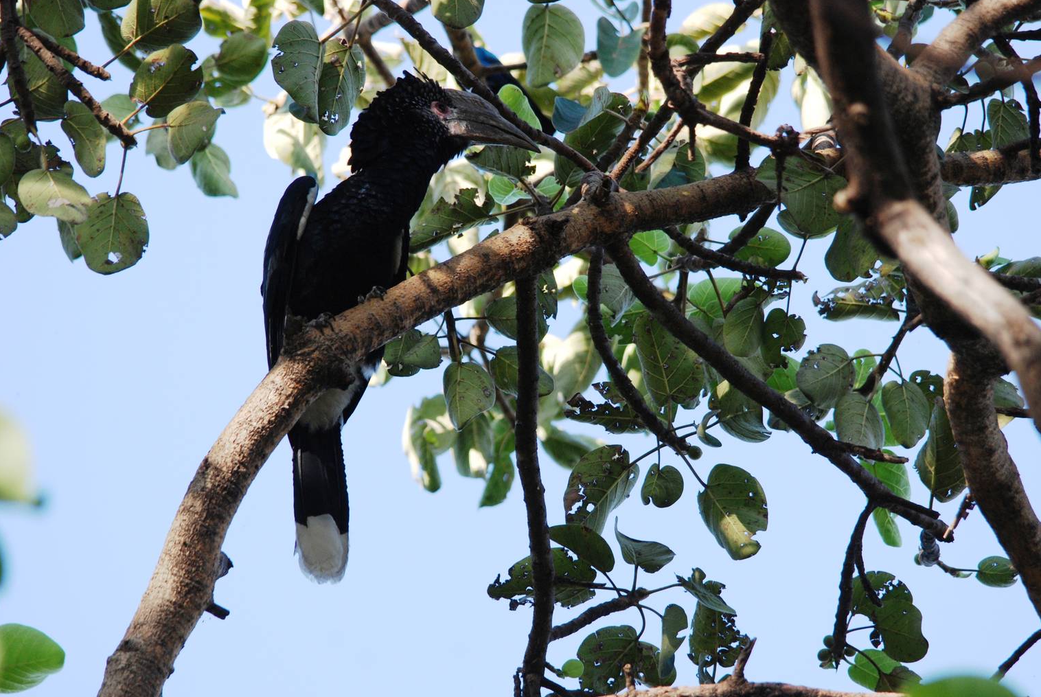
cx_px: 536
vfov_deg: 2.5
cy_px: 362
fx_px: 16040
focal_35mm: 554
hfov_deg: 3.7
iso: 400
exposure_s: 1/200
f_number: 6.3
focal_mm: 350
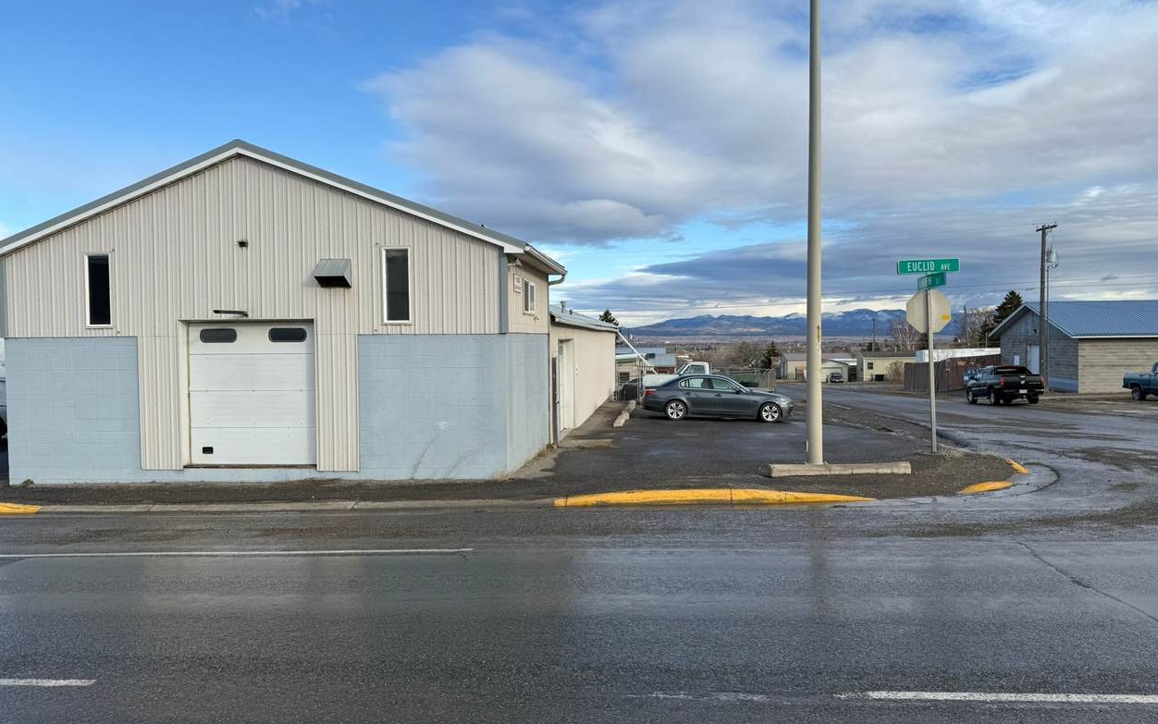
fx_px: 821
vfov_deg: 47.6
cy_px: 365
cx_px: 568
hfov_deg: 70.4
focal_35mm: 26
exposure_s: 1/2801
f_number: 1.78
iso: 80
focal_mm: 6.76
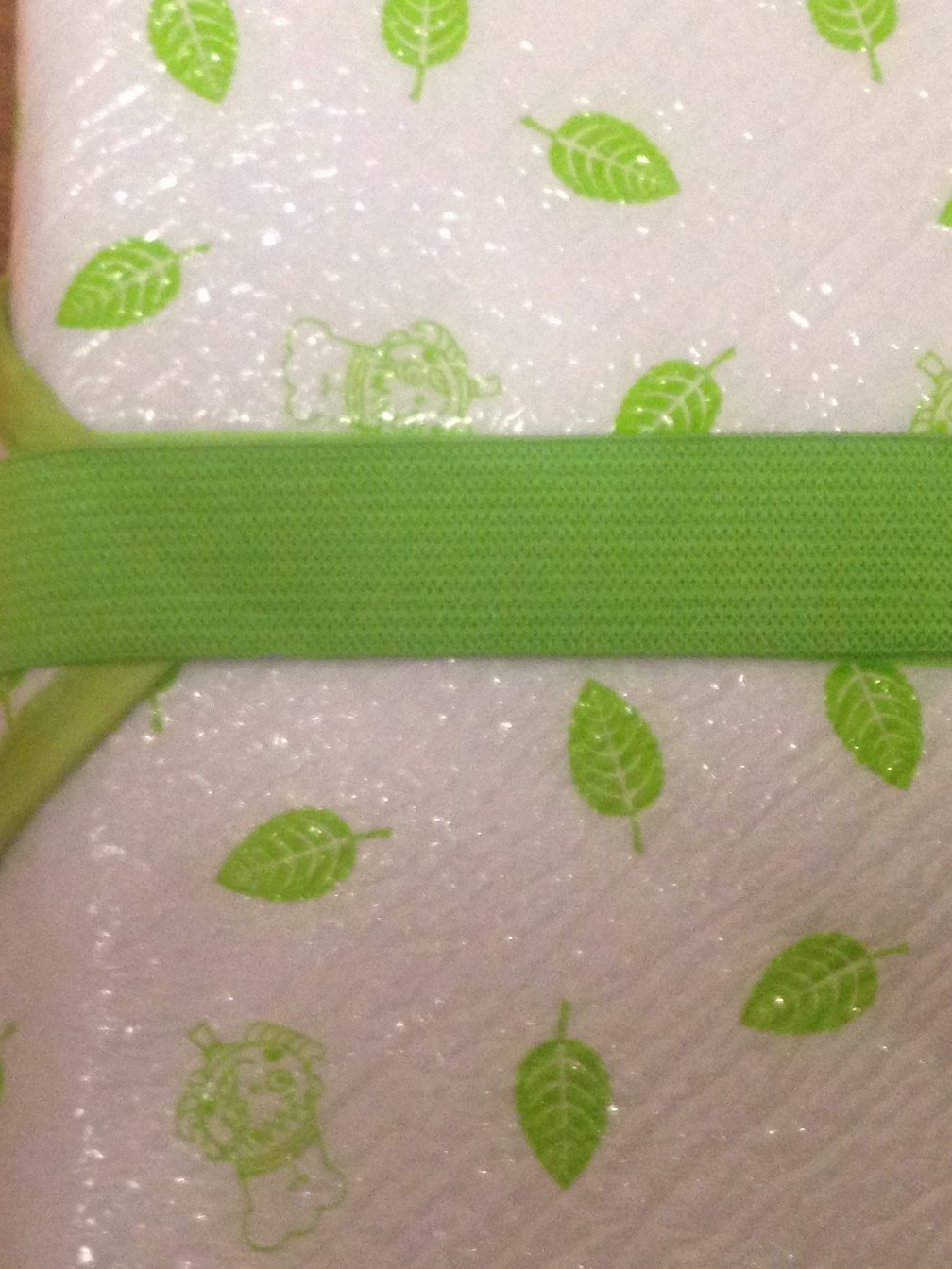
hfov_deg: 17.1
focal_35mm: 85
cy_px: 687
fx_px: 3117
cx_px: 51
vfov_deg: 23.0
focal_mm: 4.28
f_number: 2.4
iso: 250
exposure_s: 1/20
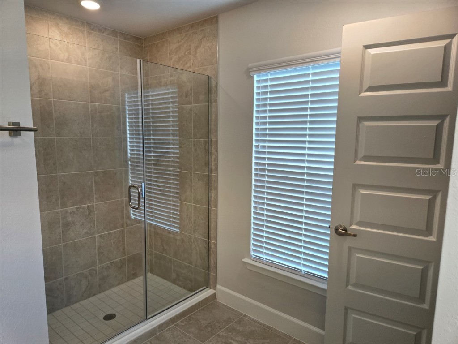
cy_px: 172
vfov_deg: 58.9
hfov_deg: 73.9
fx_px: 304
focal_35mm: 23
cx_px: 229
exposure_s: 1/180
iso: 125
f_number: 1.8
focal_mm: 5.4
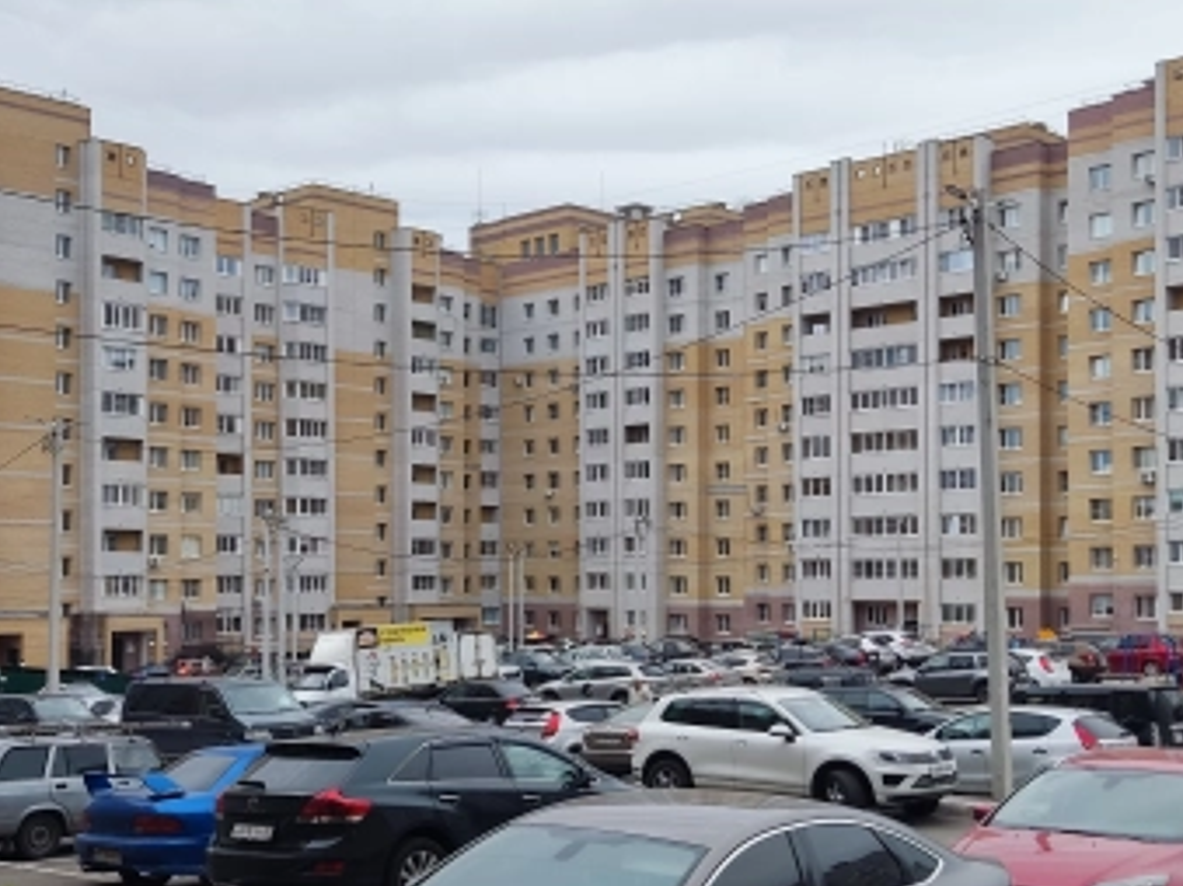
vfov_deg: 31.4
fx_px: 1571
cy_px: 548
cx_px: 523
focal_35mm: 46
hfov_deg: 41.2
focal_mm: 4.71
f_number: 1.79
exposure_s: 1/50
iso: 89
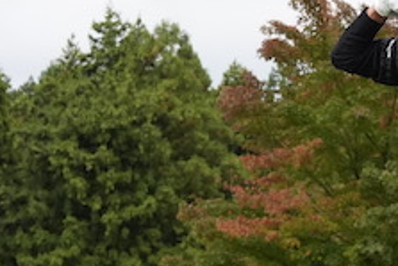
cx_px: 414
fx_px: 1383
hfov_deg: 16.0
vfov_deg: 11.0
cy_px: 124
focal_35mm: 125
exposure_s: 1/1250
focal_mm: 34
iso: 1600
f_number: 4.5
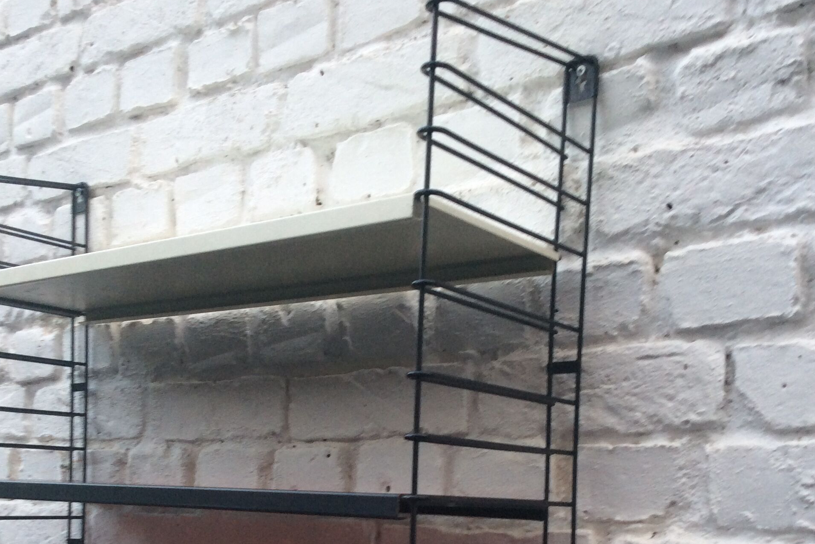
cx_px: 406
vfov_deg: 28.8
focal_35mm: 45
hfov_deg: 43.6
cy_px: 478
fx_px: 1019
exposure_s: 1/25
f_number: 2.4
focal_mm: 3.3
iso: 50
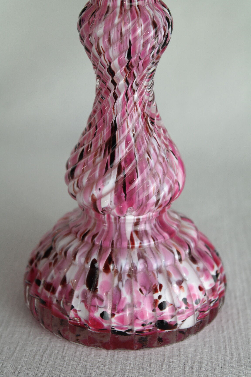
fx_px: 805
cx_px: 126
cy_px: 188
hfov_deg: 17.7
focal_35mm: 77
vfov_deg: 26.3
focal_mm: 50
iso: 400
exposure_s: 1/80
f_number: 5.6
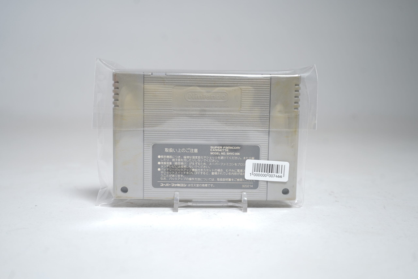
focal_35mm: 41
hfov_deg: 47.4
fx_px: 476
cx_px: 209
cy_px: 140
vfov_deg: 32.6
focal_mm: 41
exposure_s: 1/4
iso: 64
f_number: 5
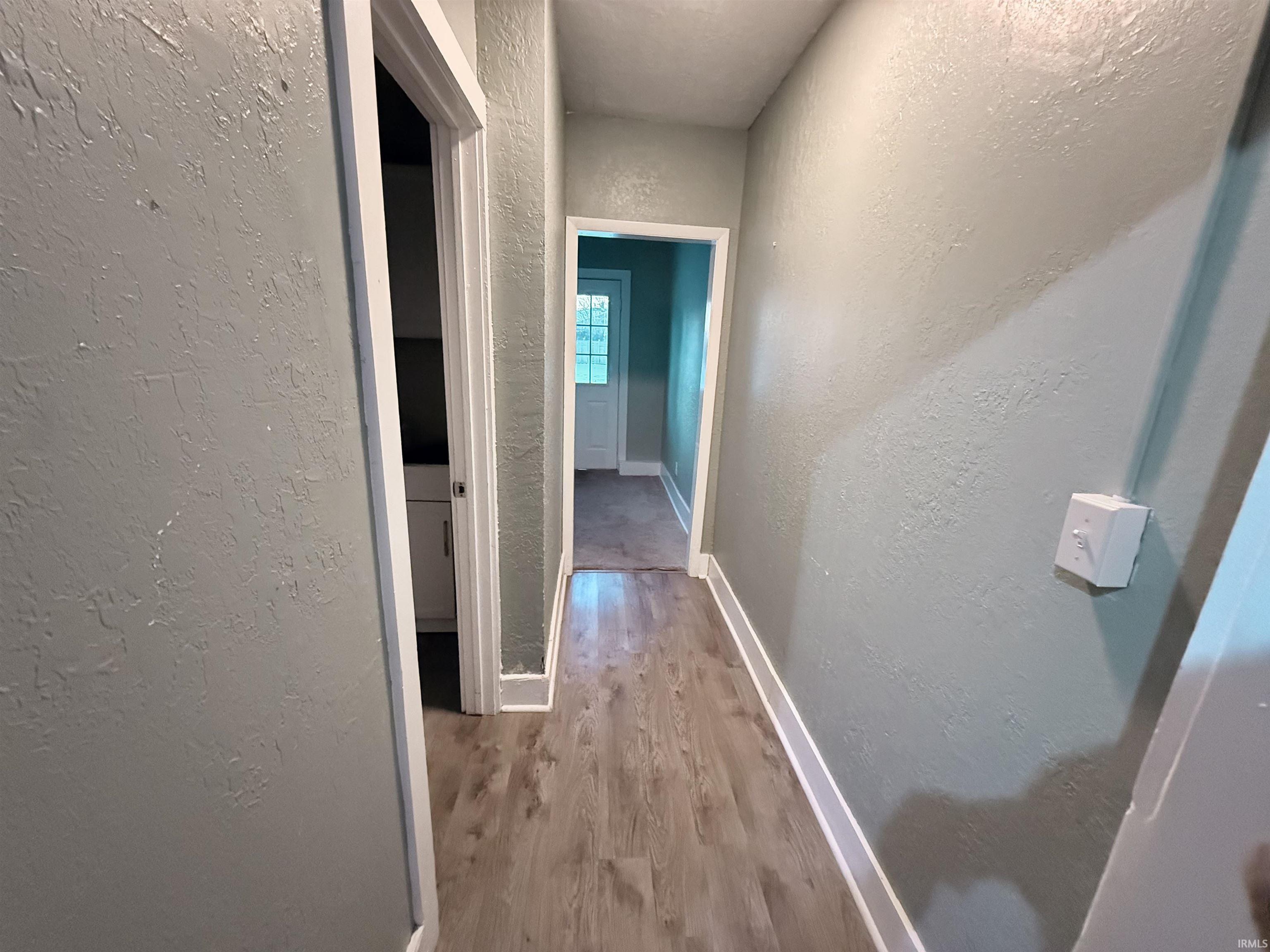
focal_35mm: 14
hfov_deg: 102.1
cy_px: 476
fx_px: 514
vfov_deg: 85.7
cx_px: 635
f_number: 2.2
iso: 1250
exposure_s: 1/60
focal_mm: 2.22
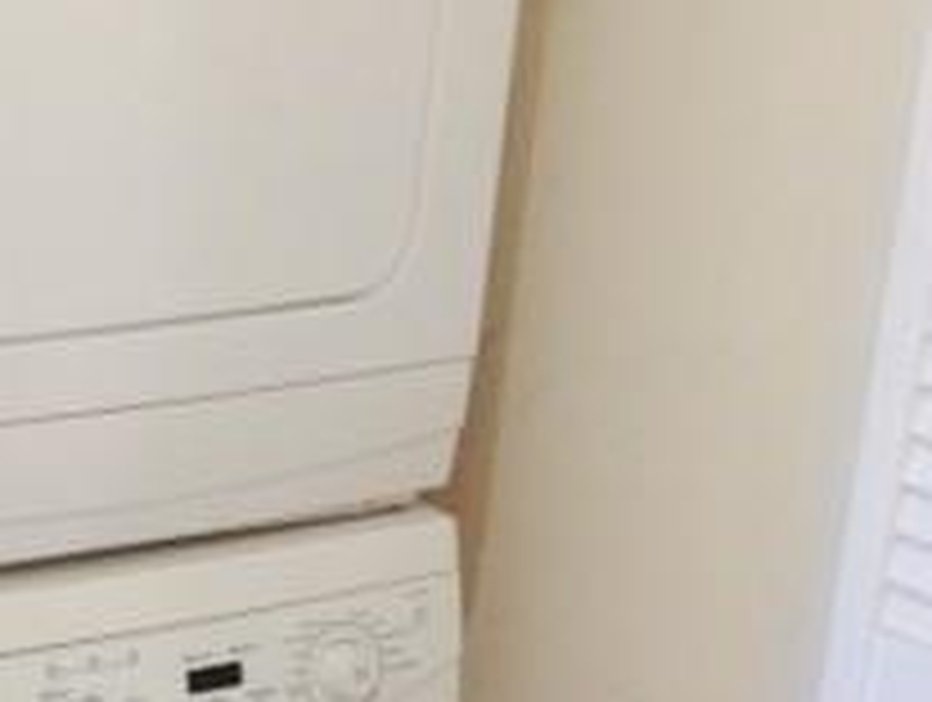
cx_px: -5
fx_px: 2913
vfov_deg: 13.7
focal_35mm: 108
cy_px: 536
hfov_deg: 17.7
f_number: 2.4
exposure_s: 1/20
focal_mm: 4.28
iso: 80
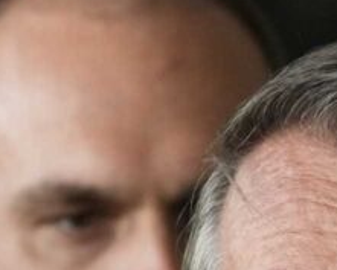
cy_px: 480
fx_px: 13012
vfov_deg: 1.2
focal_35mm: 1304
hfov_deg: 1.5
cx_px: 409
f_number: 4
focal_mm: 200
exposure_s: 1/500
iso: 4000
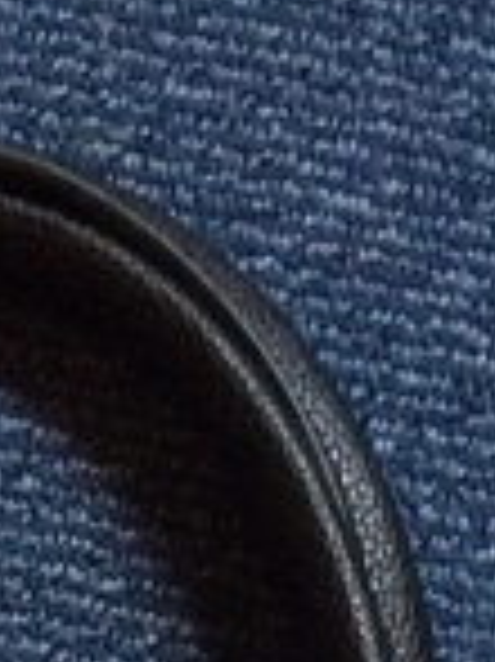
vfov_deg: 9.8
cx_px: -140
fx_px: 3322
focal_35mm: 174
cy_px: 1660
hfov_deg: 8.4
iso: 200
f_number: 2.4
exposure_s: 1/25
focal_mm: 3.3
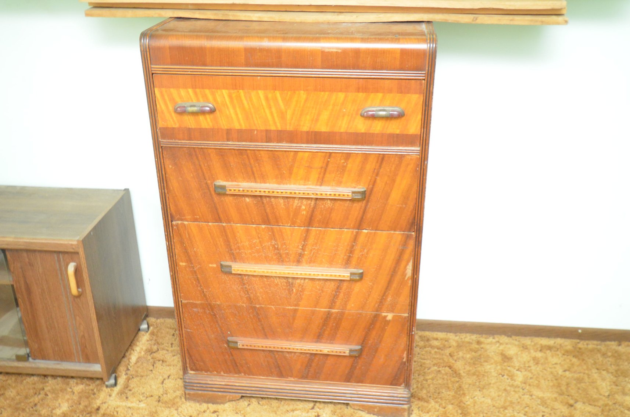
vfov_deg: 36.7
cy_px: 208
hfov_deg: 53.2
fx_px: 629
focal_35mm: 36
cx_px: 315
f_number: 4.5
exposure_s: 1/60
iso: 3200
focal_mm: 24
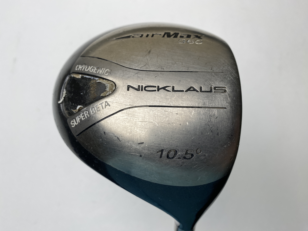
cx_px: 154
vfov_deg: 53.1
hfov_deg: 67.3
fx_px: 231
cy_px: 116
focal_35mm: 26
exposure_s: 1/321
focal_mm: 4.25
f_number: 1.8
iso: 32
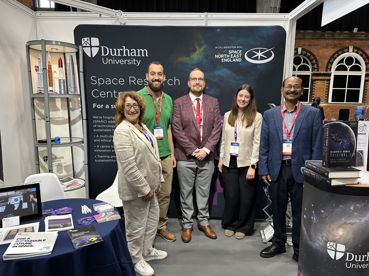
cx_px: 184
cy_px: 138
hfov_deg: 71.6
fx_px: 256
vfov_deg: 56.8
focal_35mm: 24
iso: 125
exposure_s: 1/50
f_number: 1.78
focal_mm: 6.86
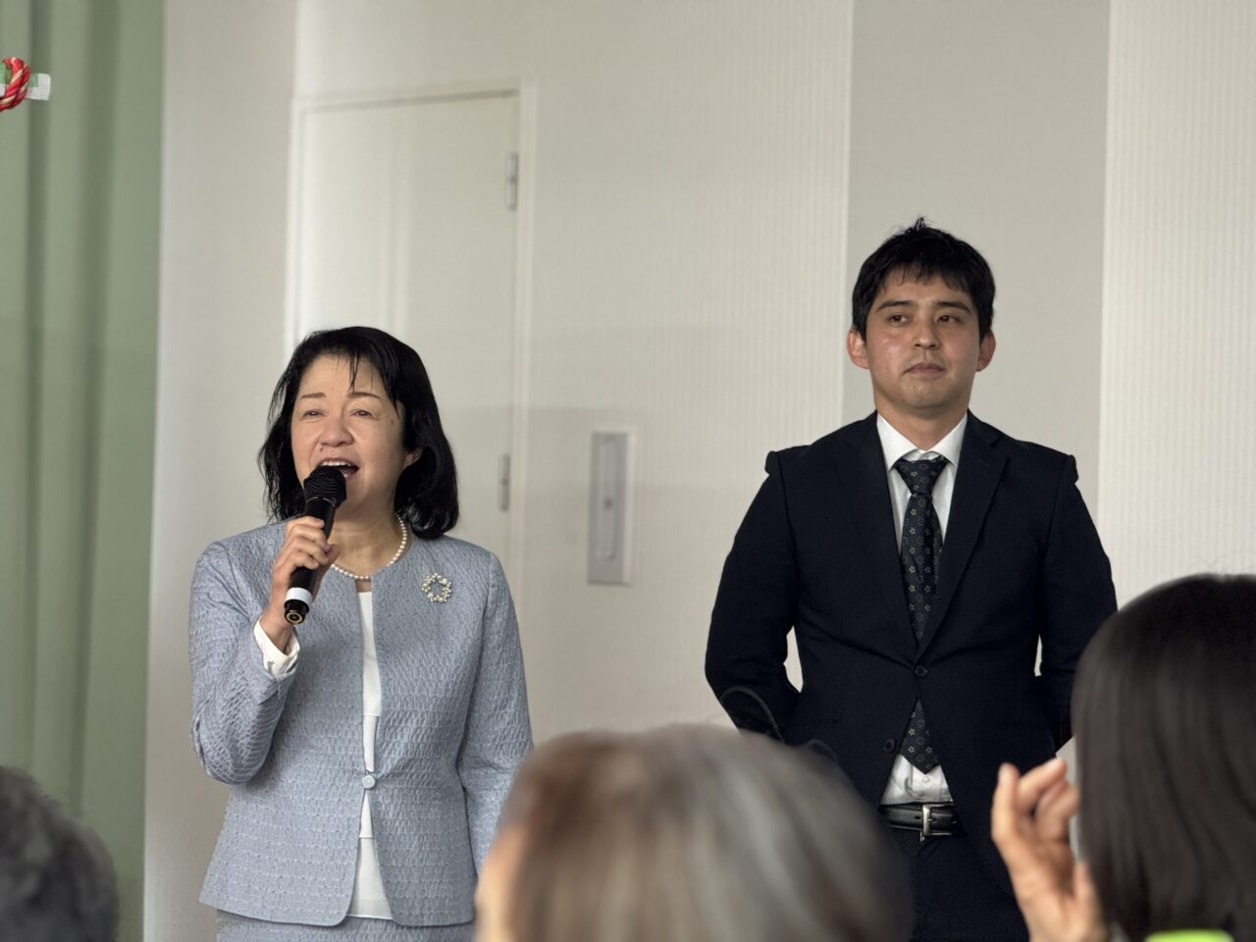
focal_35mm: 120
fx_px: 4354
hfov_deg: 16.4
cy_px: 471
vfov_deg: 12.3
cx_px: 628
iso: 400
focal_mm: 15.66
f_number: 2.8
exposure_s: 1/57
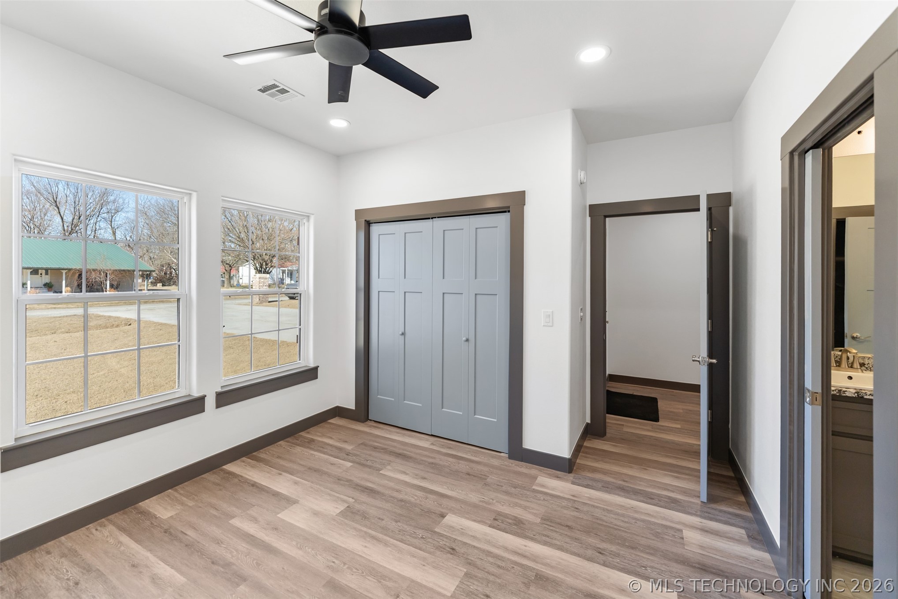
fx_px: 349
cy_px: 300
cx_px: 449
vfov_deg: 81.2
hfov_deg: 104.3
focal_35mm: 14
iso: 400
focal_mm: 14
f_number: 2.8
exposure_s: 1/160
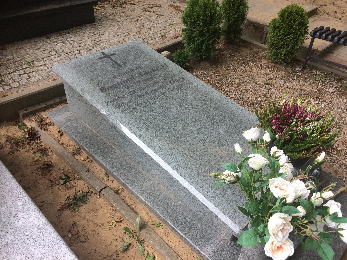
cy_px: 130
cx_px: 174
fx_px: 291
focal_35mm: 29
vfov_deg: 48.2
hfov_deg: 61.7
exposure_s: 1/622
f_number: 2.2
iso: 32
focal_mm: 4.15
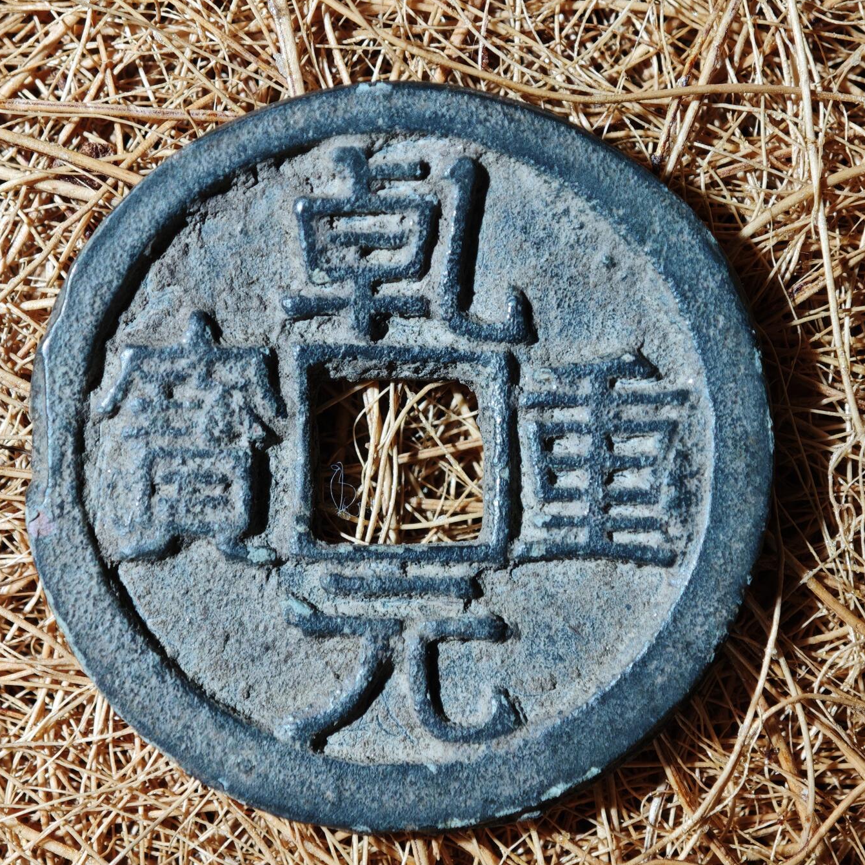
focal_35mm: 89
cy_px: 428
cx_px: 432
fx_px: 2516
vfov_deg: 19.5
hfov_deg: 19.5
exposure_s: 1/104
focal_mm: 9
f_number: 2
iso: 250
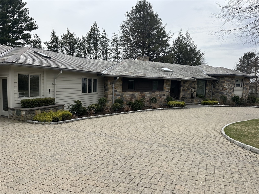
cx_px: 130
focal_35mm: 24
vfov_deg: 56.8
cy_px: 97
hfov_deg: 71.6
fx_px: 180
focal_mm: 6.86
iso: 80
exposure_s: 1/718
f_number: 1.78
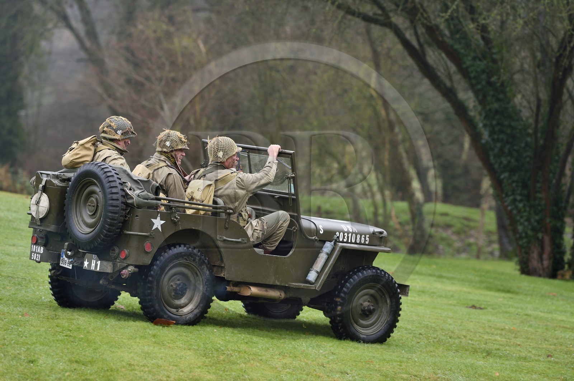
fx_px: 3186
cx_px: 287
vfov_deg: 6.9
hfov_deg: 10.3
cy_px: 190
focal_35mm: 200
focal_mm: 200
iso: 800
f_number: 4
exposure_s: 1/320
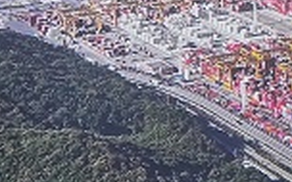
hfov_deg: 10.9
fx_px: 1369
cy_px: 14
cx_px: 628
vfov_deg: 7.6
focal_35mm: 172
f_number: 4
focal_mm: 32
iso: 640
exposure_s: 1/40
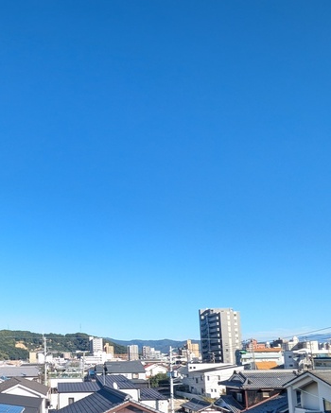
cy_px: 325
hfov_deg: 44.8
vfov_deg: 55.0
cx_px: 44
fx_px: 367
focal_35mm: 30
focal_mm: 1.83
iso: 49
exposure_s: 1/629
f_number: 2.2
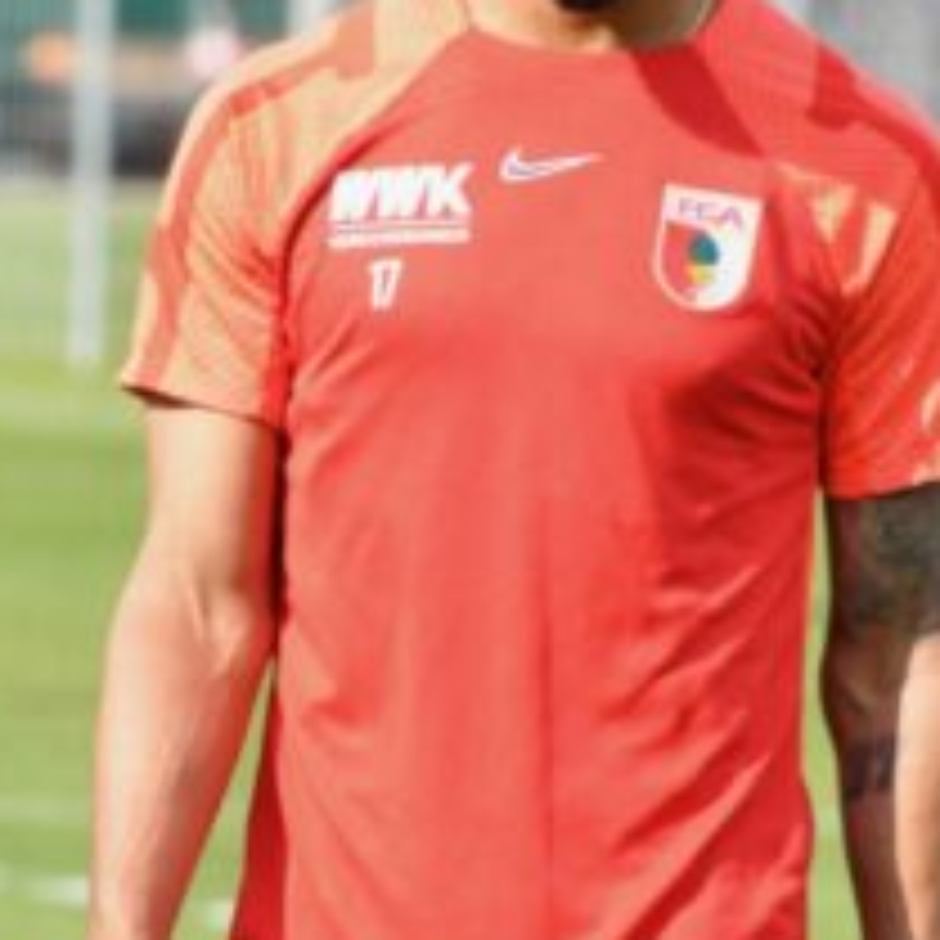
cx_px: 571
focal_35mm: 767
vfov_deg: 2.3
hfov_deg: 2.3
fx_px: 23564
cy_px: 292
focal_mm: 300
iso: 500
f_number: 11
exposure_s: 1/500
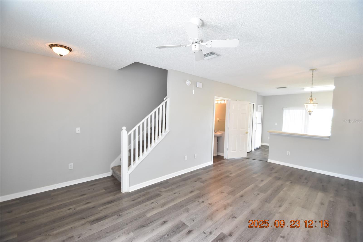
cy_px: 121
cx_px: 182
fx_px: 151
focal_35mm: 15
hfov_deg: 100.4
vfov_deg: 77.3
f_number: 3.5
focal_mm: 10
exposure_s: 1/60
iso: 800
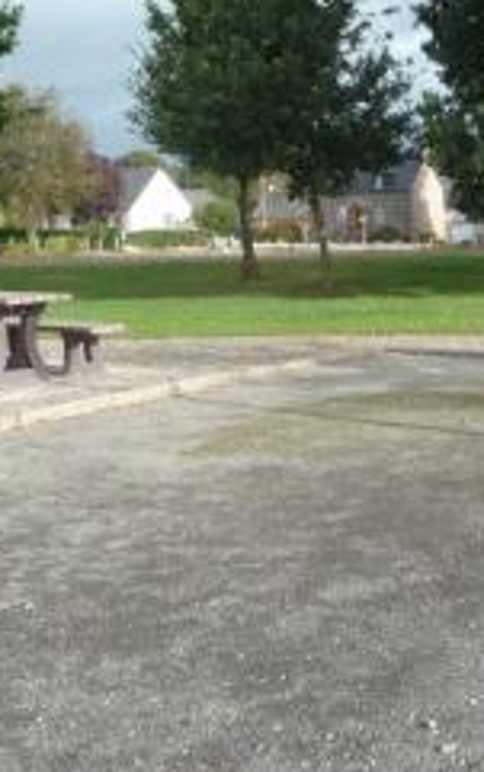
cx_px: 465
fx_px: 1243
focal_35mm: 59
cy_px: 320
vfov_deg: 34.4
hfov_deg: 21.4
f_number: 4.5
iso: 80
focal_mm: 5
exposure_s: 1/250
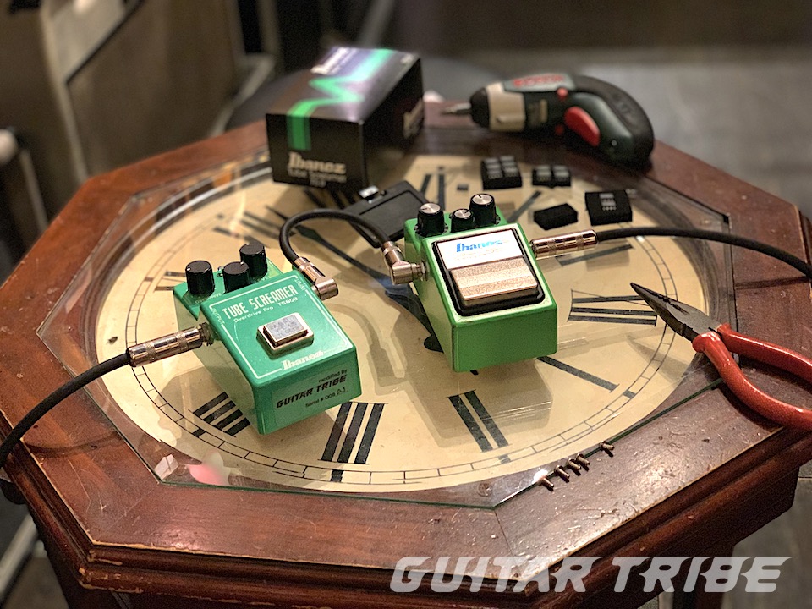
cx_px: 406
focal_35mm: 52
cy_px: 304
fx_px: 1220
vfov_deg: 28.0
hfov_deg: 36.8
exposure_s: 1/40
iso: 400
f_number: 2.4
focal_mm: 6
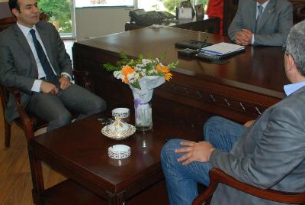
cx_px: 172
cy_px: 83
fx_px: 407
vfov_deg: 28.1
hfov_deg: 41.0
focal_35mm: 48
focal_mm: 20
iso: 800
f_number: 5
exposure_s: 1/60
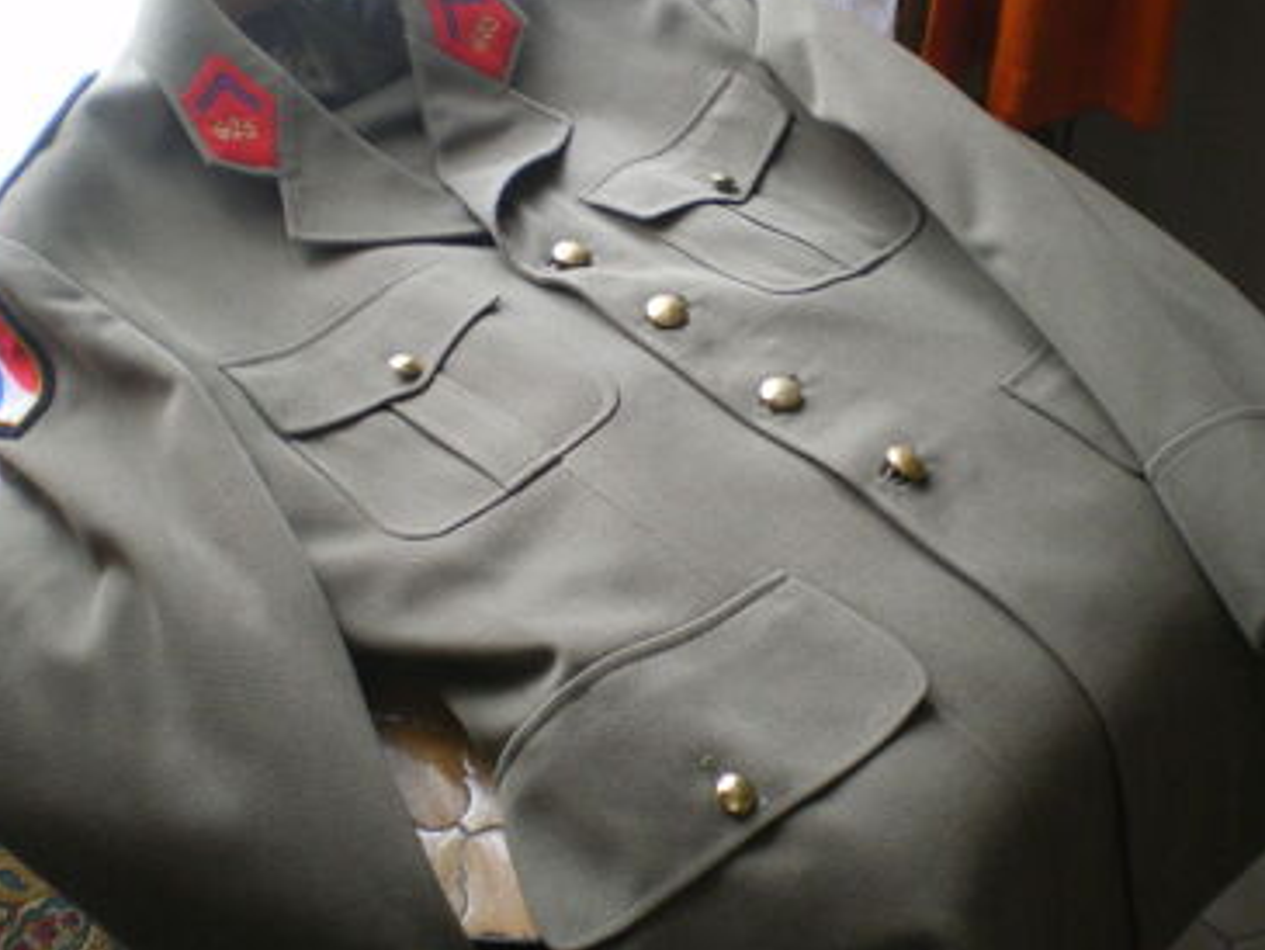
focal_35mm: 50
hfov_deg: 38.1
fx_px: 1828
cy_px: 440
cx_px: 690
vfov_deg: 29.1
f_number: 3.1
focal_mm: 6.3
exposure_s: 1/50
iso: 250
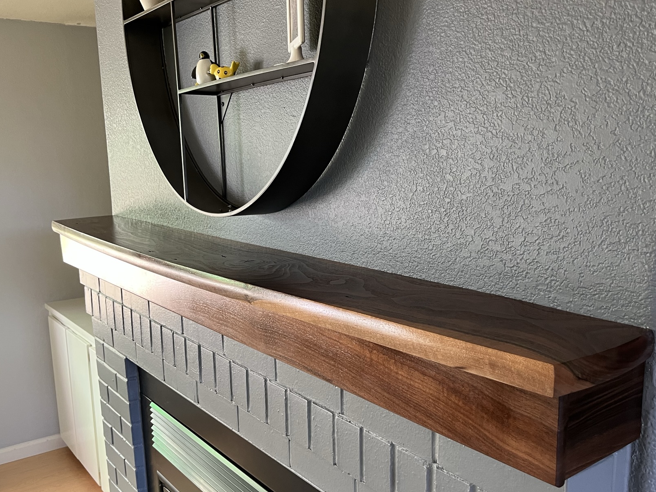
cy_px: 277
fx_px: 625
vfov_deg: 42.9
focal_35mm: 33
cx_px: 371
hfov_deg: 55.2
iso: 200
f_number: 1.6
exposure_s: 1/60
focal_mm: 5.1
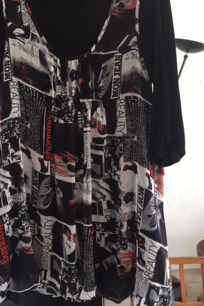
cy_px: 130
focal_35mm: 37
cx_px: 79
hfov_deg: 35.8
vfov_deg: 51.7
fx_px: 314
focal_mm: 4.15
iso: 50
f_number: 2.2
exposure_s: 1/33
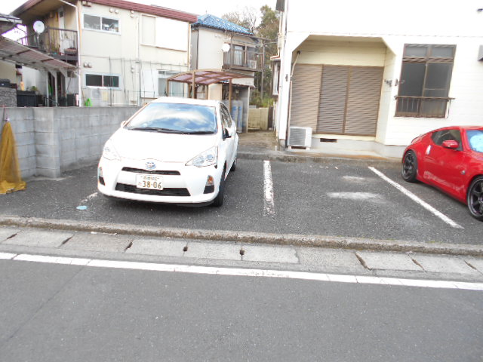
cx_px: 242
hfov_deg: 67.3
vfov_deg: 53.1
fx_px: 363
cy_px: 181
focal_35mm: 26
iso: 80
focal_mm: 4.6
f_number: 3.2
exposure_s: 1/100
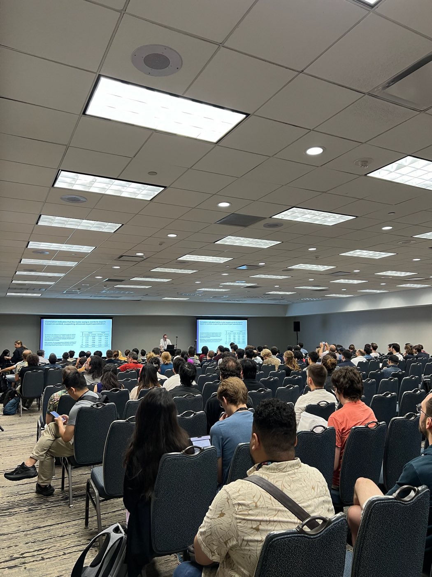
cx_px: 216
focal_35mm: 26
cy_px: 288
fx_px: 433
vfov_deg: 67.3
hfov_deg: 53.1
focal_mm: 5.7
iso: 125
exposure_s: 1/60
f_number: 1.5
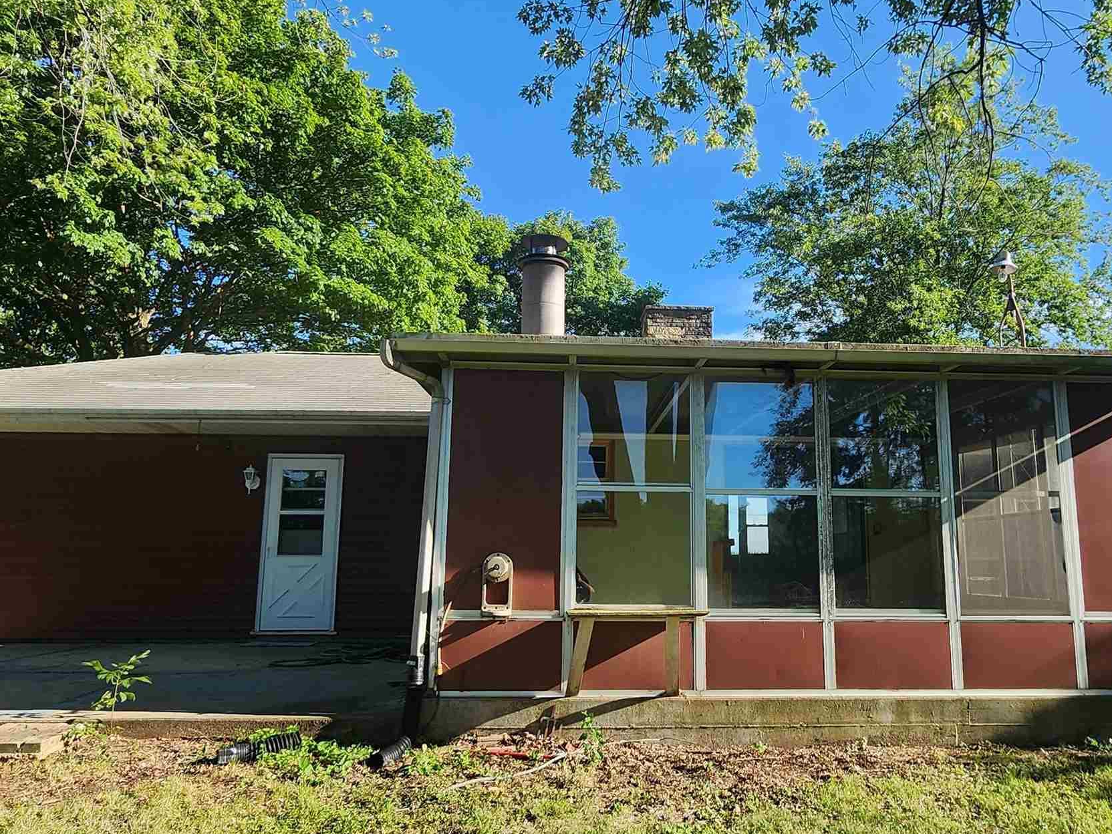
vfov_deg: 56.8
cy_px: 413
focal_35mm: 24
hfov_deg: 71.4
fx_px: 771
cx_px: 619
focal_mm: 2.2
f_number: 2.2
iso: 50
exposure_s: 1/754
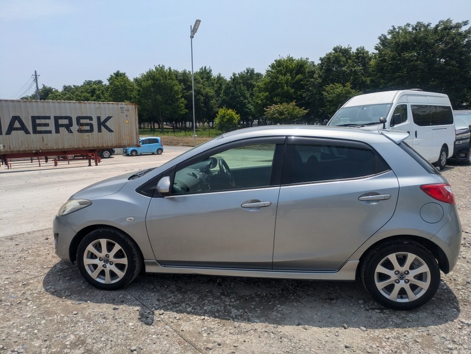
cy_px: 177
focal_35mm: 25
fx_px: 340
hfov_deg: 69.4
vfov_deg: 54.9
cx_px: 236
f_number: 1.89
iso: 49
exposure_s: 1/3086
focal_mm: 5.43
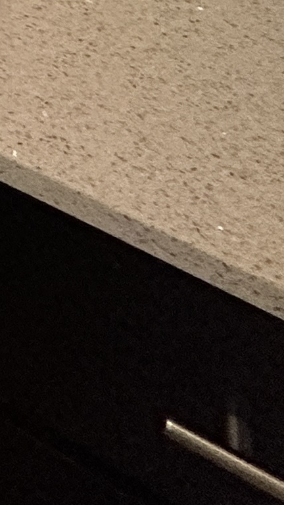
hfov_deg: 8.0
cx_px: -872
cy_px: -477
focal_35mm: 80
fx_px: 1072
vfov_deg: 18.5
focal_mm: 2.22
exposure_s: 1/99
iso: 125
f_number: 2.2
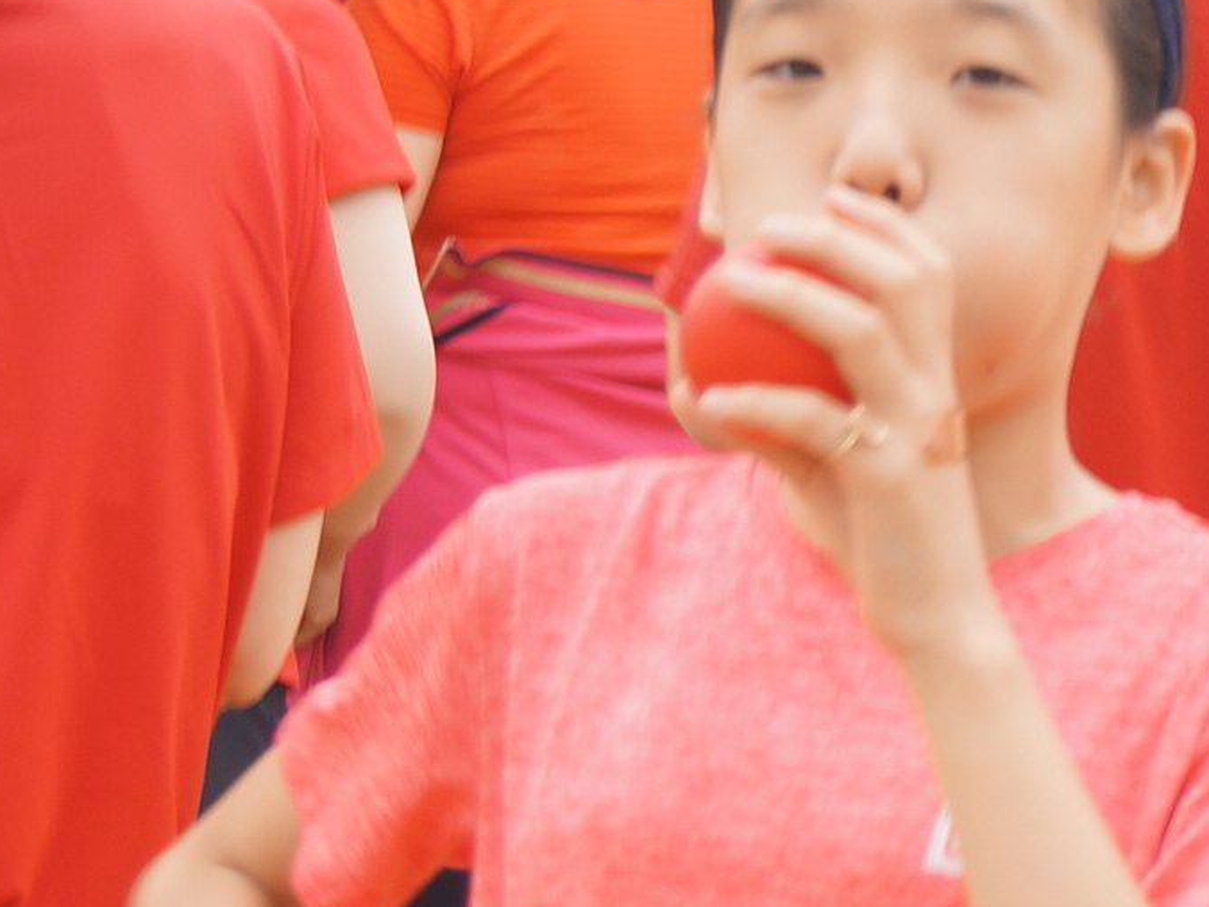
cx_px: 1735
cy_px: 599
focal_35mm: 146
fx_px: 5099
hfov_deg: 12.9
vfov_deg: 10.2
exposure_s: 1/60
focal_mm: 28
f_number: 4.5
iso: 125
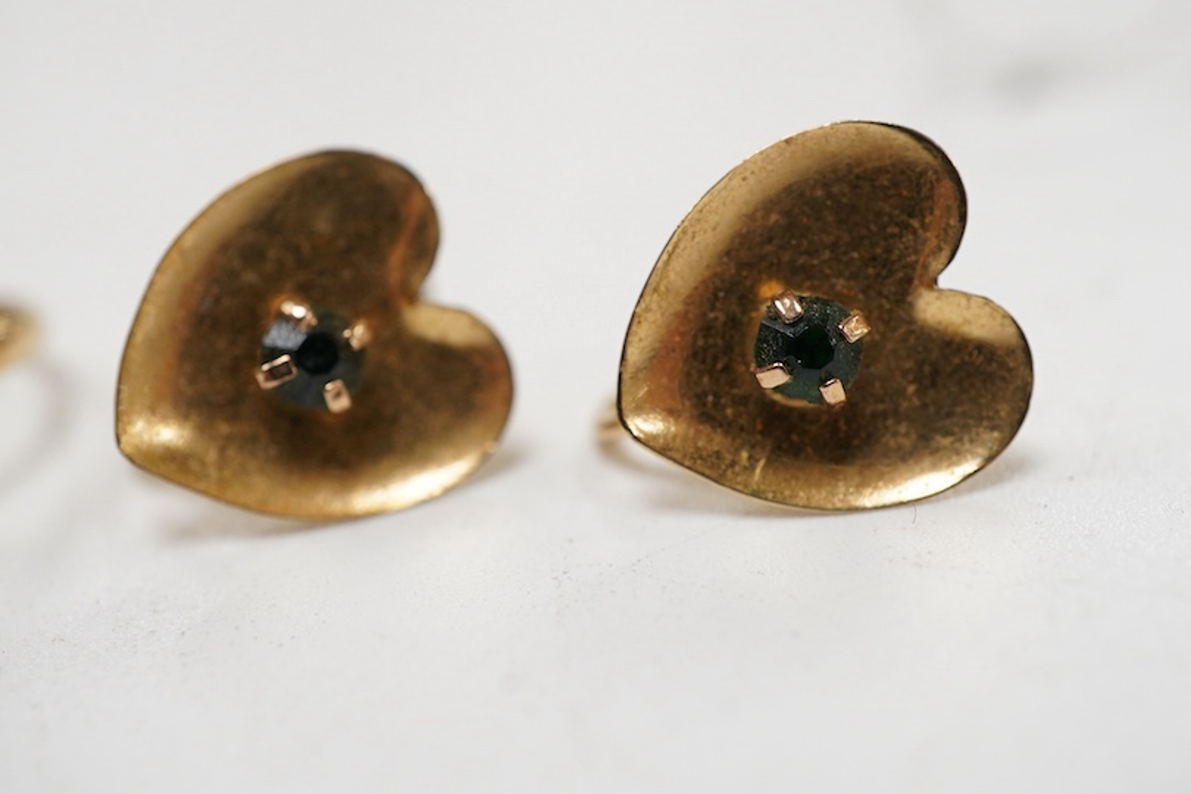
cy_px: 359
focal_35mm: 50
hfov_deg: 39.6
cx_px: 585
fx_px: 1654
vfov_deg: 27.0
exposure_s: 1/125
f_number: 11
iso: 1250
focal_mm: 30
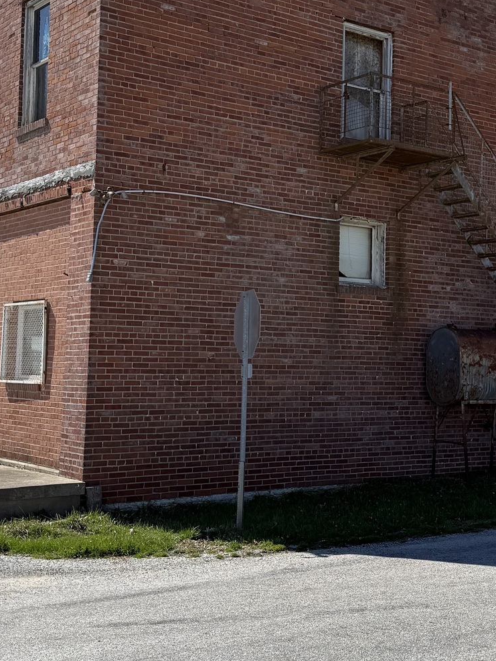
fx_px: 1069
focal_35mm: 56
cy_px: 270
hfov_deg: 25.9
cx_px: 361
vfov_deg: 34.2
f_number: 1.78
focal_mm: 6.76
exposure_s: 1/3953
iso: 80
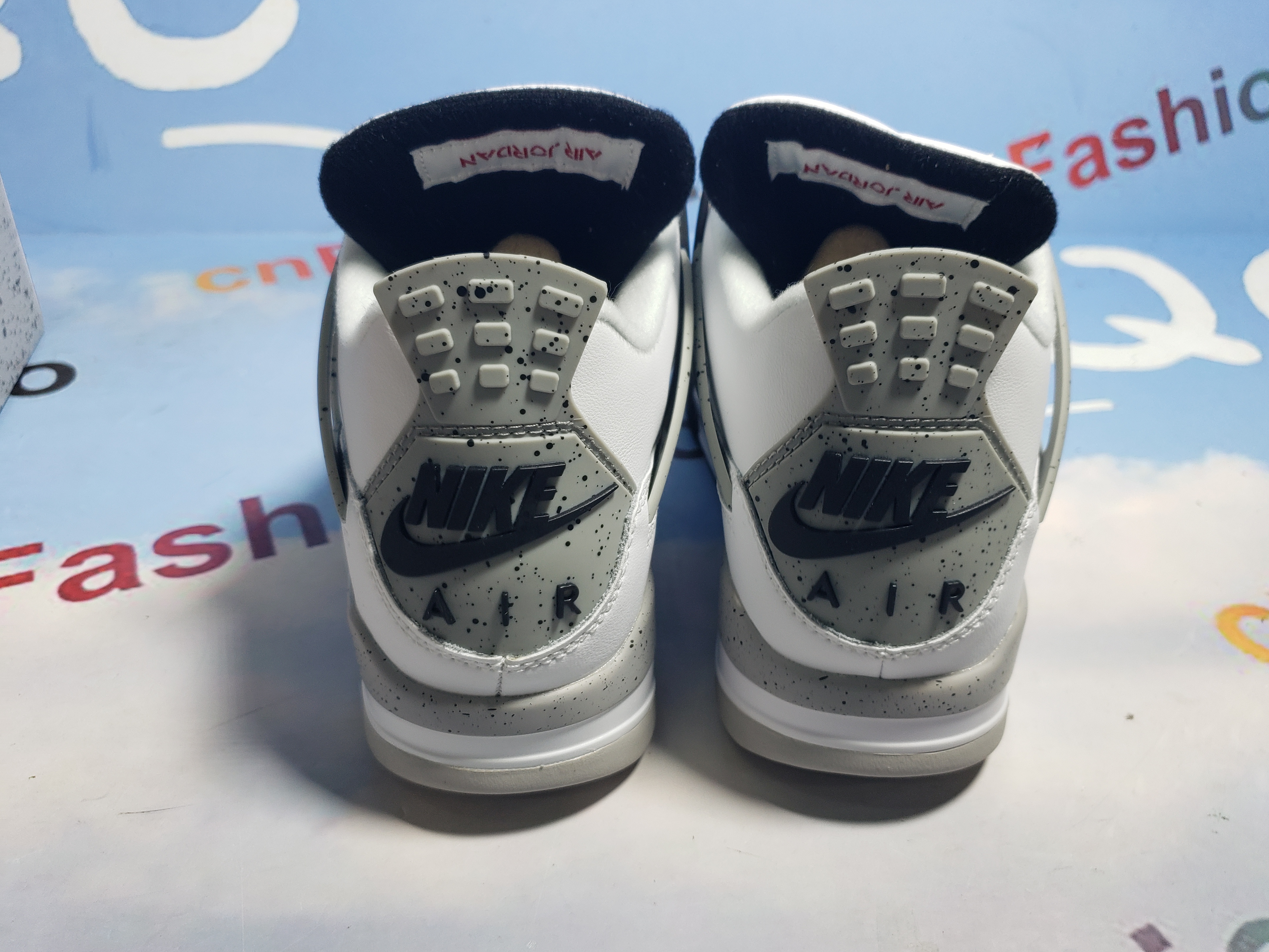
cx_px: 644
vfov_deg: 51.3
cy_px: 488
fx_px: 990
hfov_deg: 65.3
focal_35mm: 27
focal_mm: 4.3
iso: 50
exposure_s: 1/282
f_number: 1.5
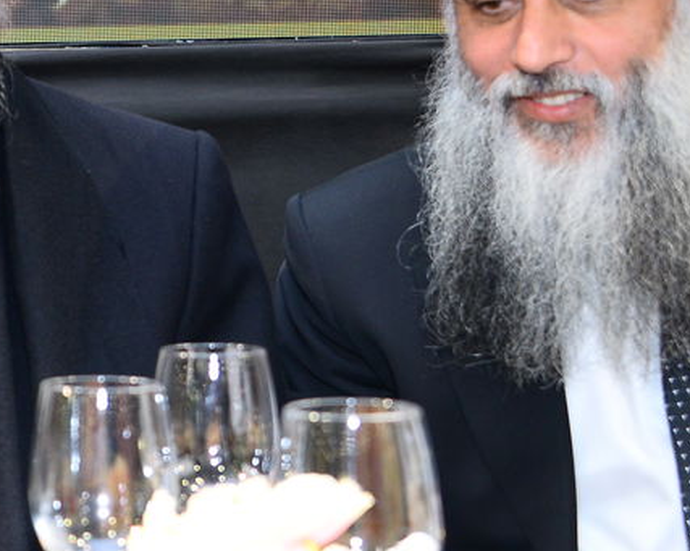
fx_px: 2388
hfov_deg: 15.5
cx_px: -239
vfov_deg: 13.1
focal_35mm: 117
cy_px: 53
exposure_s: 1/100
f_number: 5.6
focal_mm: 38
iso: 1000
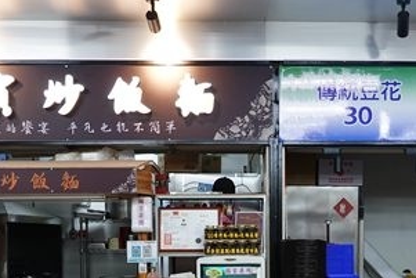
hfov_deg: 29.1
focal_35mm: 69
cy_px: 272
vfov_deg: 19.2
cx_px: 264
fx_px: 798
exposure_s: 1/40
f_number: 3.5
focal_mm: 11.76
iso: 320
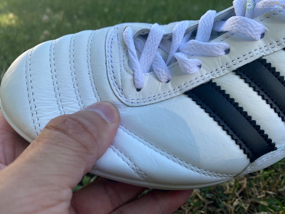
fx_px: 206
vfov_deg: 54.9
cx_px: 142
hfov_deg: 69.4
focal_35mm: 25
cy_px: 107
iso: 32
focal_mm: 4.25
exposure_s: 1/393
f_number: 1.8
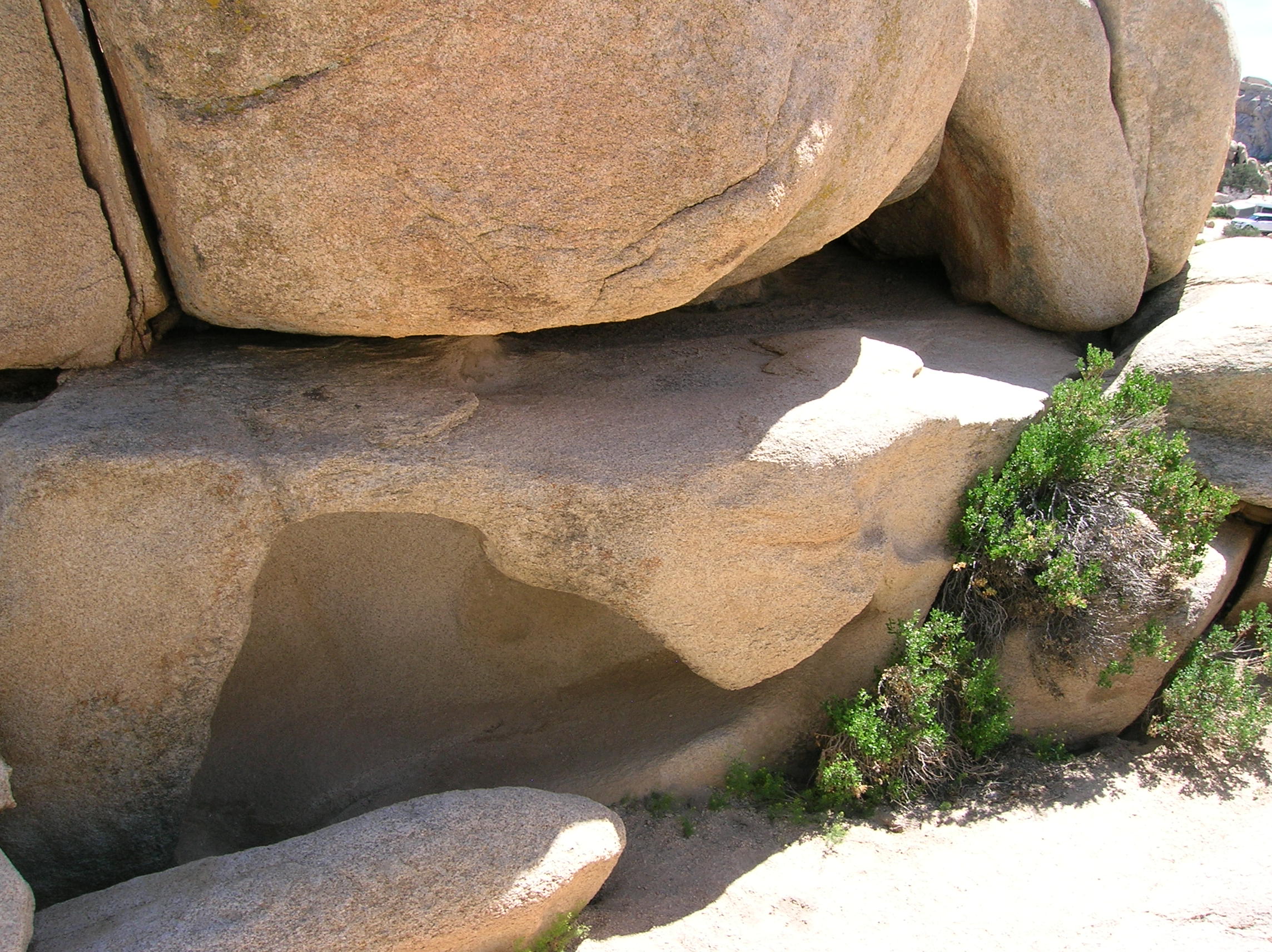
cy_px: 476
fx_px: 1248
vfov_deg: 41.7
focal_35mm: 34
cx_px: 636
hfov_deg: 54.0
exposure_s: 1/147
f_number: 4.9
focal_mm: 5.7
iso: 50
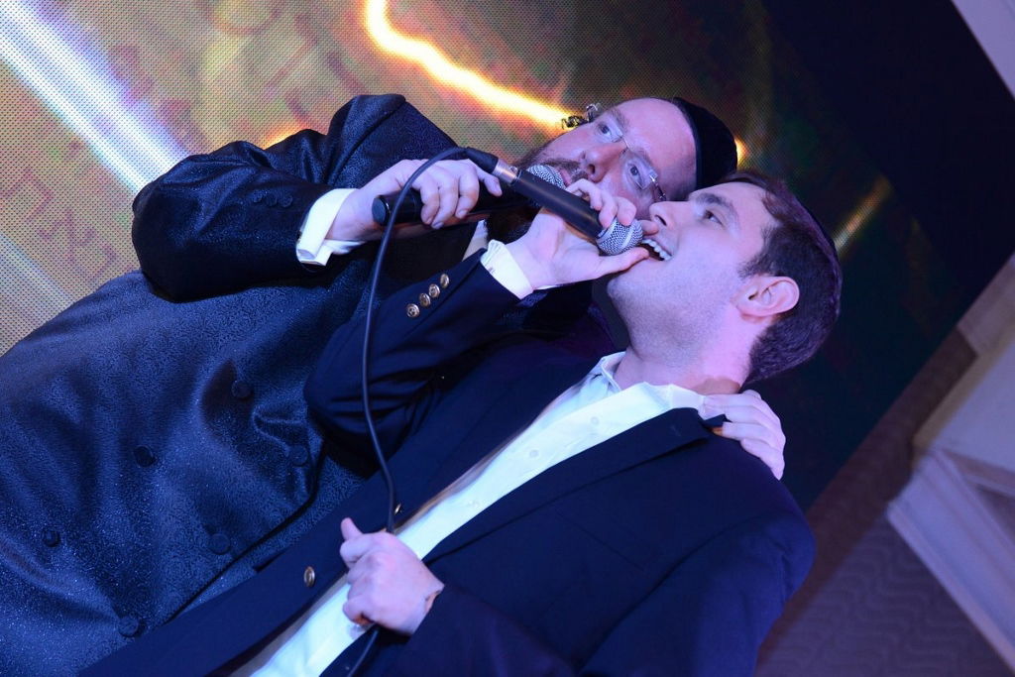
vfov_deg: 19.5
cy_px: 338
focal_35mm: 70
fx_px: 1974
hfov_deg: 28.8
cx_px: 508
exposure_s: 1/125
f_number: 5.6
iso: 2500
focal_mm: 70
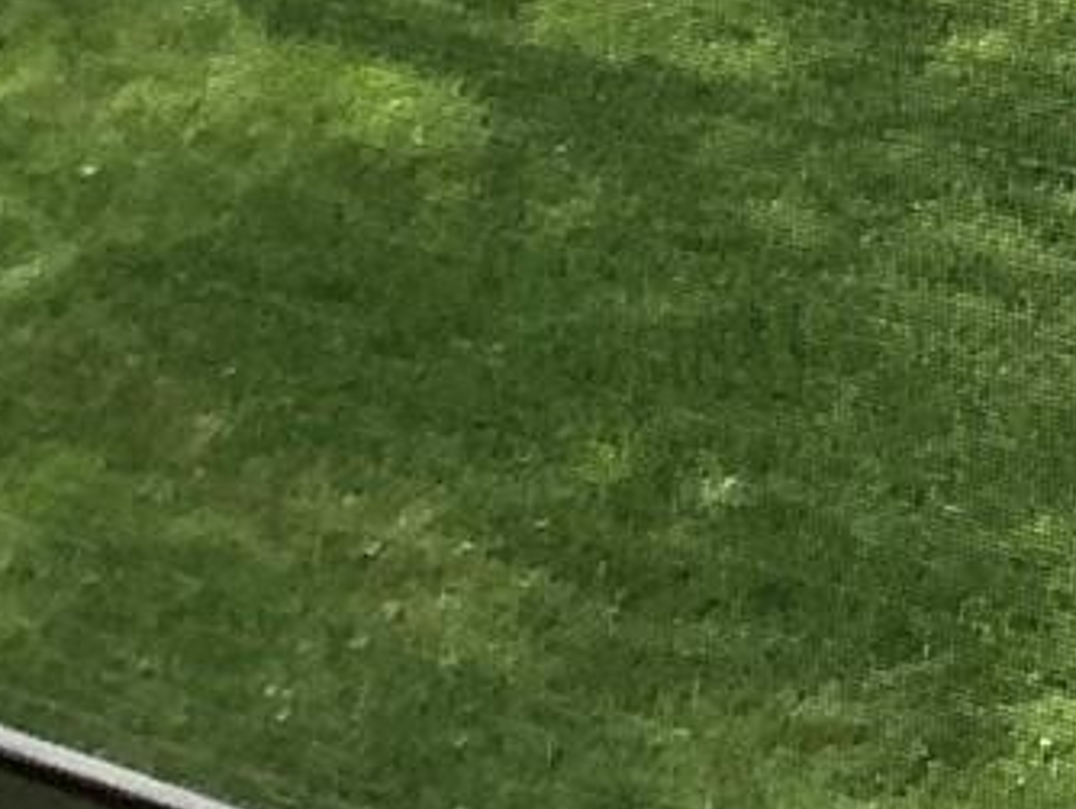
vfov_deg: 7.0
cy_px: -1605
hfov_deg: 8.9
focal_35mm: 190
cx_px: 2967
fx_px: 5910
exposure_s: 1/570
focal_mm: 3.3
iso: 25
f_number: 2.4
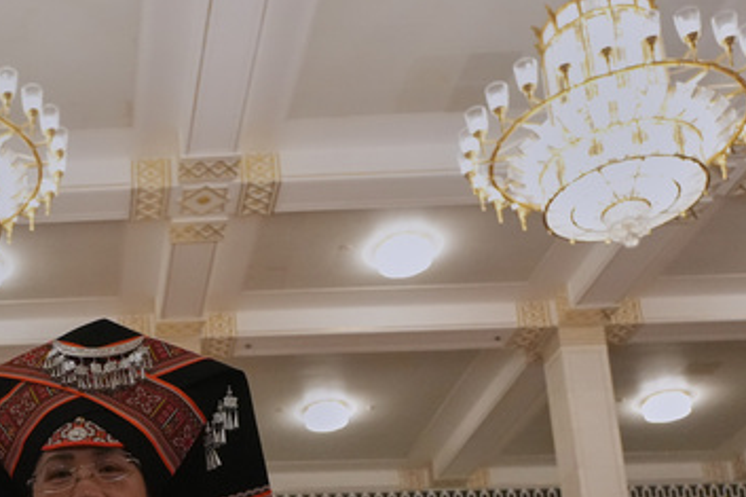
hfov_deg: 30.2
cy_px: 629
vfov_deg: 20.5
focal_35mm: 61
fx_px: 1263
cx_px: -30
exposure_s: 1/500
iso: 5000
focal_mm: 21
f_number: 4
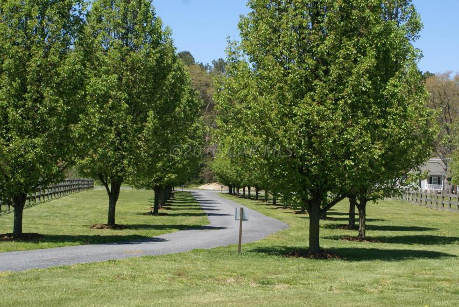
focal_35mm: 71
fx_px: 902
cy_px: 151
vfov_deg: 19.3
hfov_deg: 28.6
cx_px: 231
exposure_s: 1/125
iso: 100
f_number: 11
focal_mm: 35
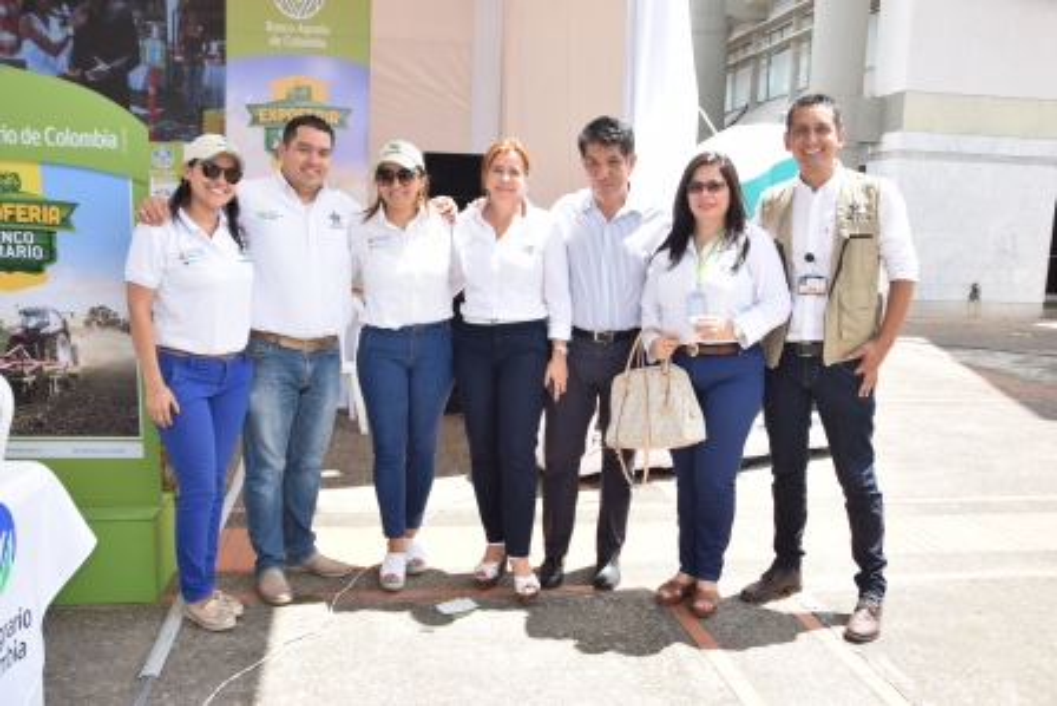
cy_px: 353
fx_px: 925
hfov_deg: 59.5
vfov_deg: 41.7
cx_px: 528
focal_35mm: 32
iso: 125
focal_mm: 21
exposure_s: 1/125
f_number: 5.6
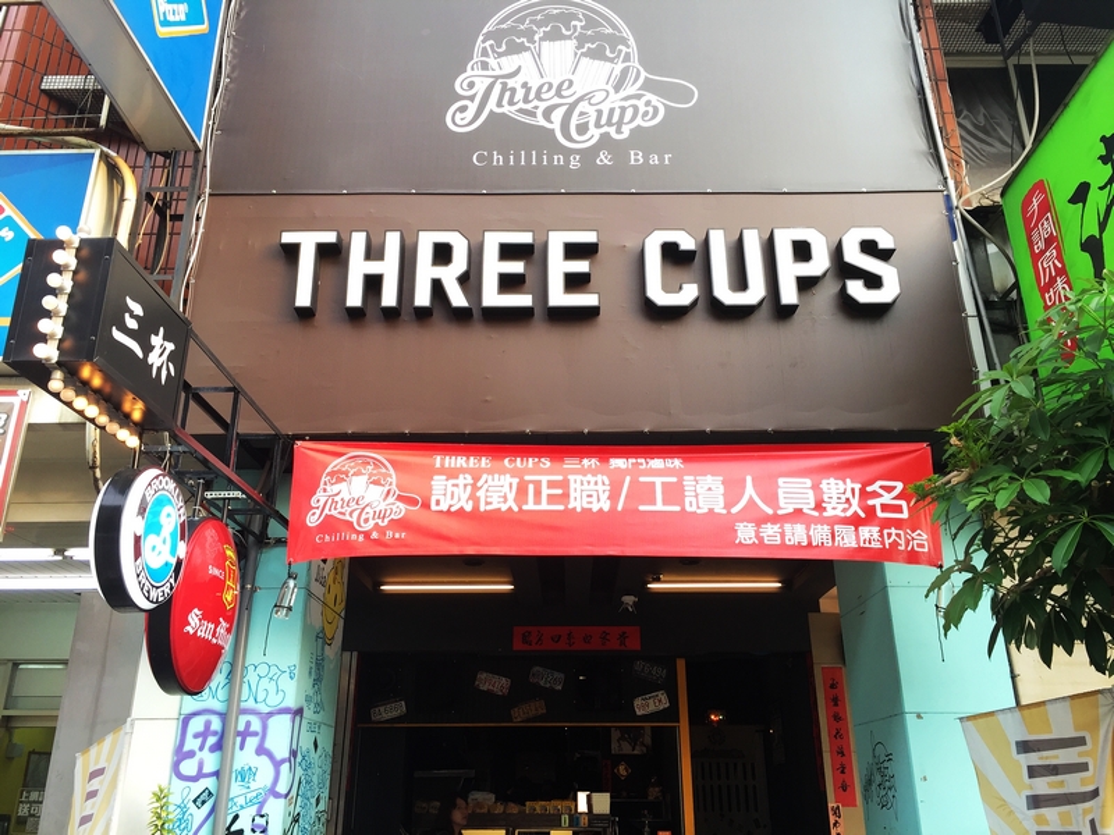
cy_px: 418
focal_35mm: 29
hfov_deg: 61.7
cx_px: 557
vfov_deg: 48.2
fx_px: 933
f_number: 2.2
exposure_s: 1/120
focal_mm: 4.15
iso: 40
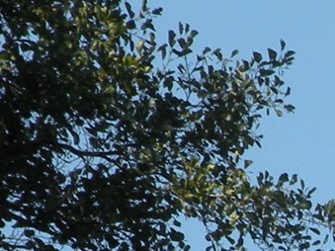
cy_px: 396
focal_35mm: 963
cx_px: 554
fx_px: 9316
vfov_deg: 1.5
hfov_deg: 2.1
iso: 64
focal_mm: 30.1
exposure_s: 1/260
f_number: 6.3
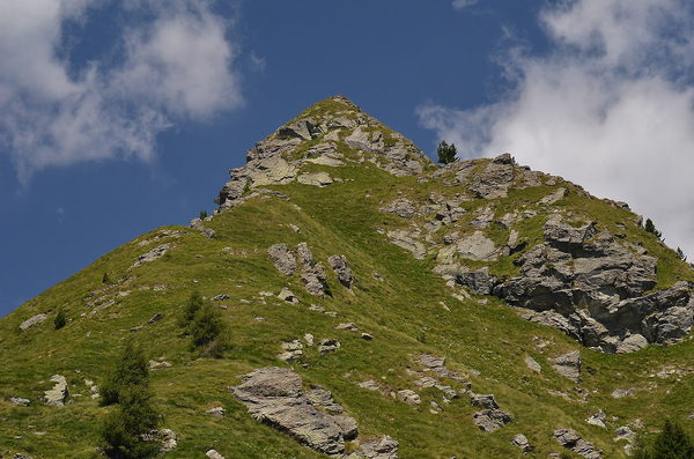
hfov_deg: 16.1
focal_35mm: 128
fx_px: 2452
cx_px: 347
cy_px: 230
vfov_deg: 10.7
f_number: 2.8
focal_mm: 85
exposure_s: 1/1250
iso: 100
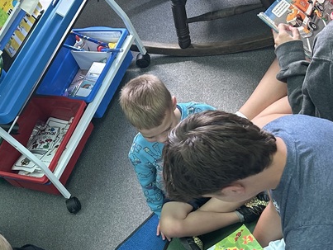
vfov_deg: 22.1
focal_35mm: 66
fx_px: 635
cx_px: 91
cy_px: 185
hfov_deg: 29.0
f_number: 1.5
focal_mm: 5.7
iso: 100
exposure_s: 1/61
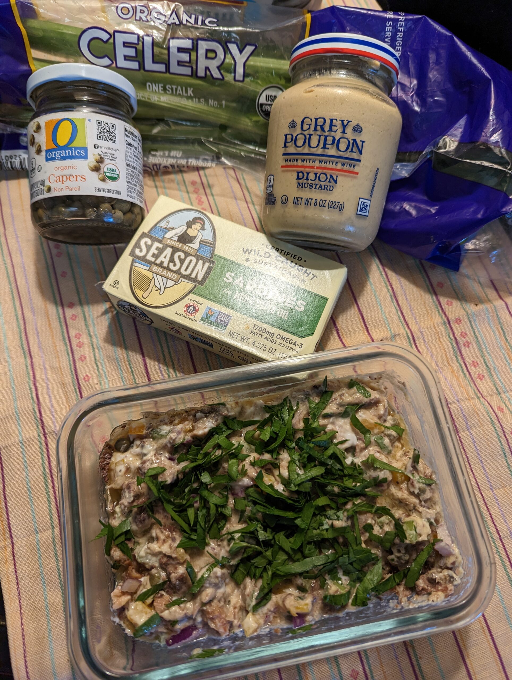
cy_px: 340
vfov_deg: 71.5
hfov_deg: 56.9
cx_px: 256
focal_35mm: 24
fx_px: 472
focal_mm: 6.81
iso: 75
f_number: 1.85
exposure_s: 1/40
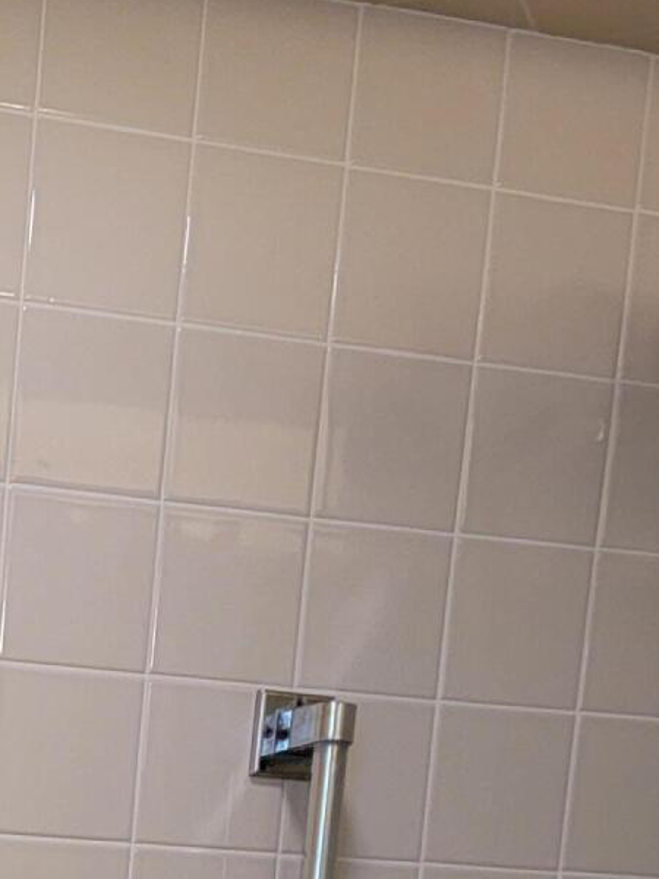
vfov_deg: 20.6
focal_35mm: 80
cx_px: -378
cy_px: 1339
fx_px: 2031
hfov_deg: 16.5
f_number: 1.8
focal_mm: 6.7
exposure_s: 1/40
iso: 160
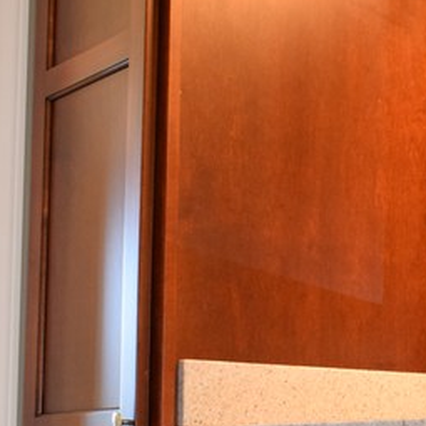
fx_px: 1351
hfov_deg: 16.6
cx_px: 596
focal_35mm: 97
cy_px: 376
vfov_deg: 17.7
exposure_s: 1/80
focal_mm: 18
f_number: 4.5
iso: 800
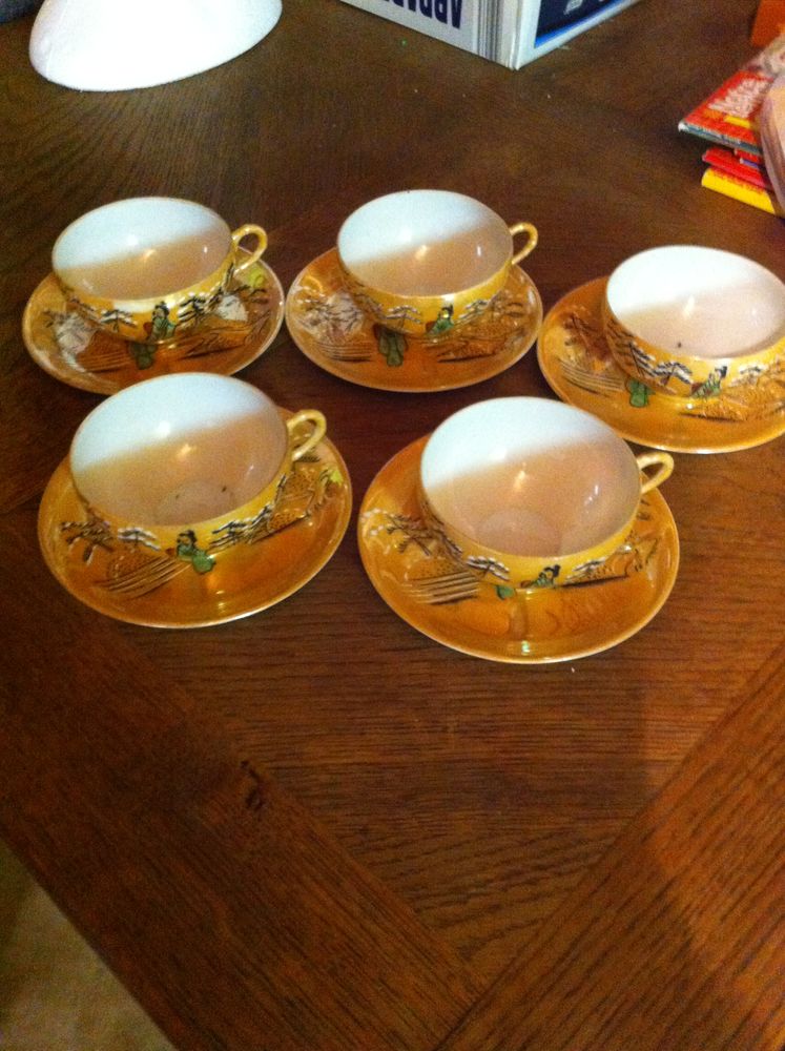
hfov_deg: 40.6
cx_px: 392
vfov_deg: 52.7
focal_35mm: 35
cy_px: 526
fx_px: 1061
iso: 1000
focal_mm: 3.85
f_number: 2.8
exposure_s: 1/15
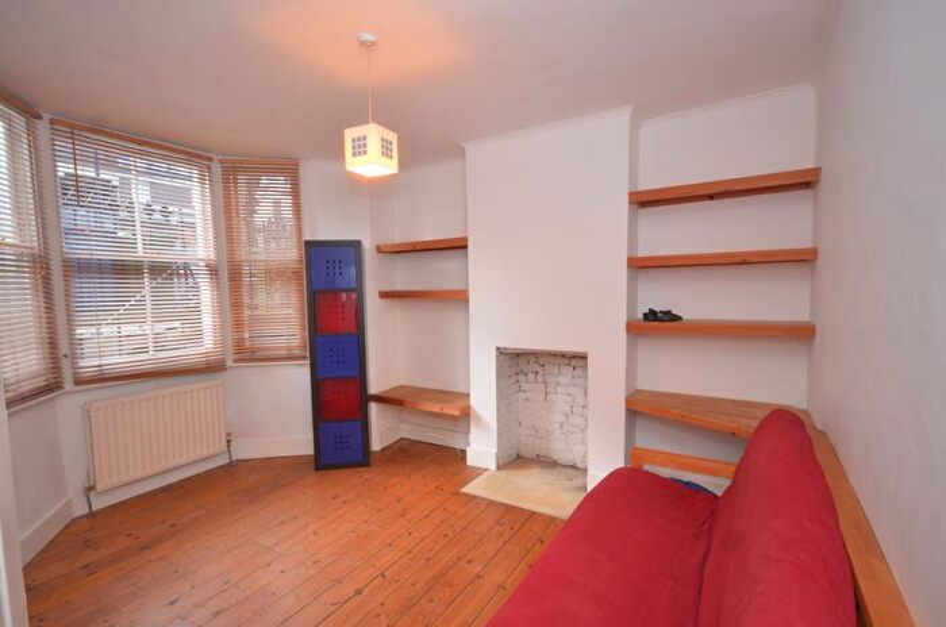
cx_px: 473
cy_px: 314
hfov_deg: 90.1
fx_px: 472
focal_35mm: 18
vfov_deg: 67.2
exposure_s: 1/60
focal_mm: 12
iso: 720
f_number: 4.5
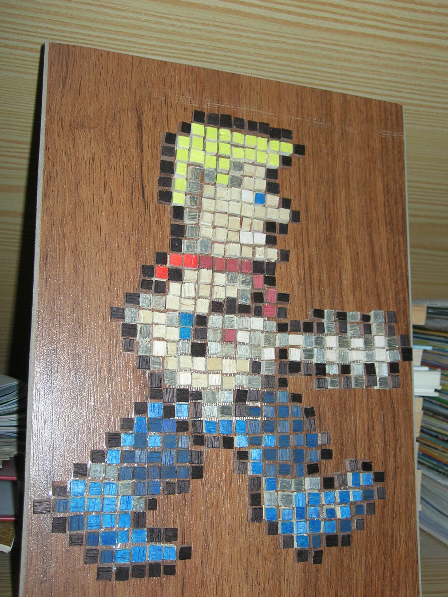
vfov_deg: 42.9
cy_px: 327
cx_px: 226
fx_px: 759
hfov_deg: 32.9
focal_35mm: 44
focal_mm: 7.8
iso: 64
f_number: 2.8
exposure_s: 1/60.1
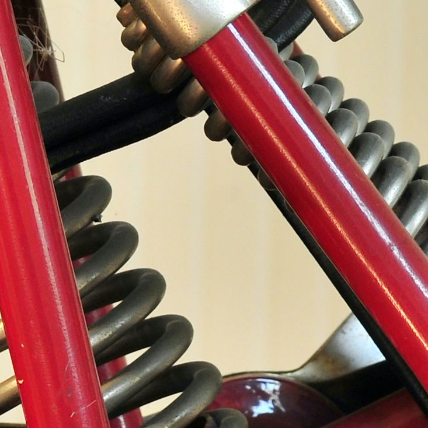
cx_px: 201
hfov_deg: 4.3
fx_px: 5728
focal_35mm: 409
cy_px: -19
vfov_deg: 4.3
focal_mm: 55
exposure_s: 1
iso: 200
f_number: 8
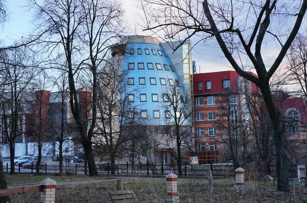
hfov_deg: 37.9
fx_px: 447
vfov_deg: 25.6
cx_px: 154
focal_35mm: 52
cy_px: 102
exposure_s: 1/100
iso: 400
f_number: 5.6
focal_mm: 35
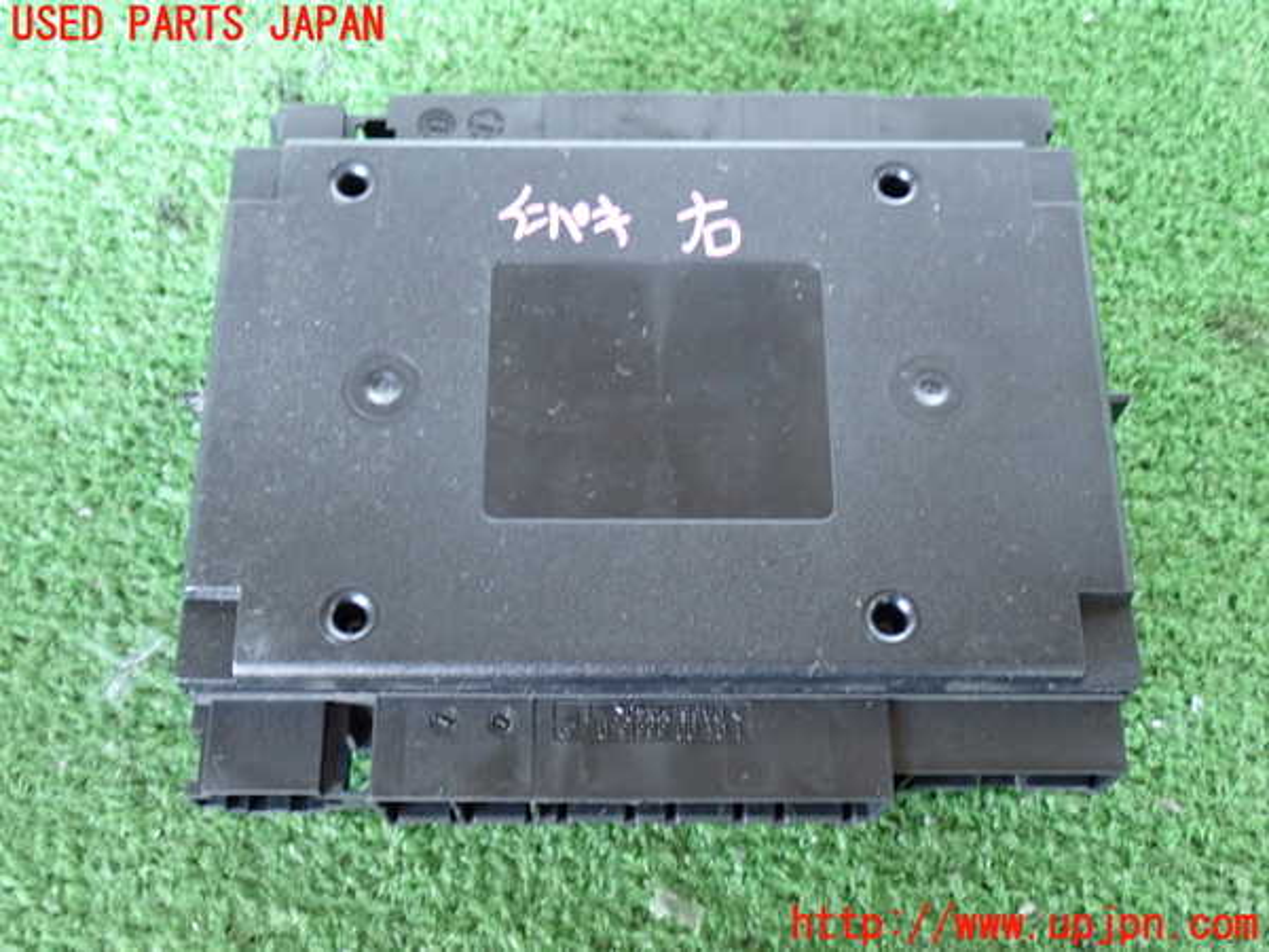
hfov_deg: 42.9
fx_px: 1613
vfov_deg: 32.9
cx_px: 634
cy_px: 476
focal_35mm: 44
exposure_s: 1/13
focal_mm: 7.84
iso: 800
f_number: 2.9
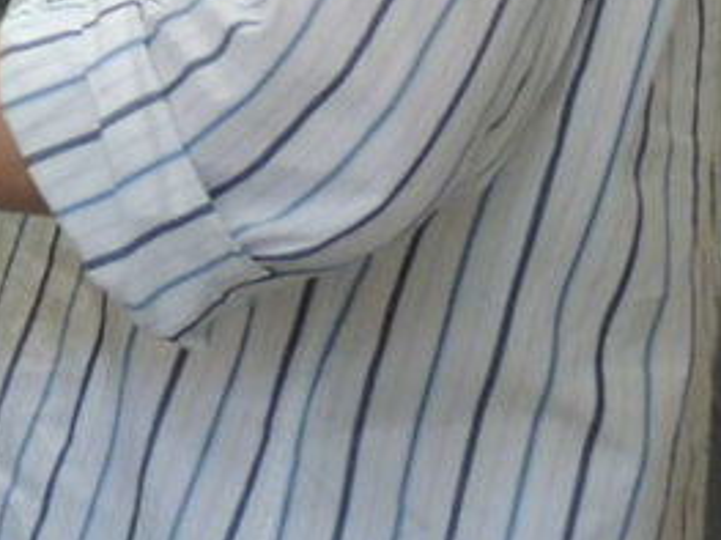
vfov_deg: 5.7
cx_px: -907
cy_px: -732
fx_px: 5205
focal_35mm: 250
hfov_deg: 7.5
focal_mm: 8.3
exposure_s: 1/30
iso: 400
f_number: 3.5
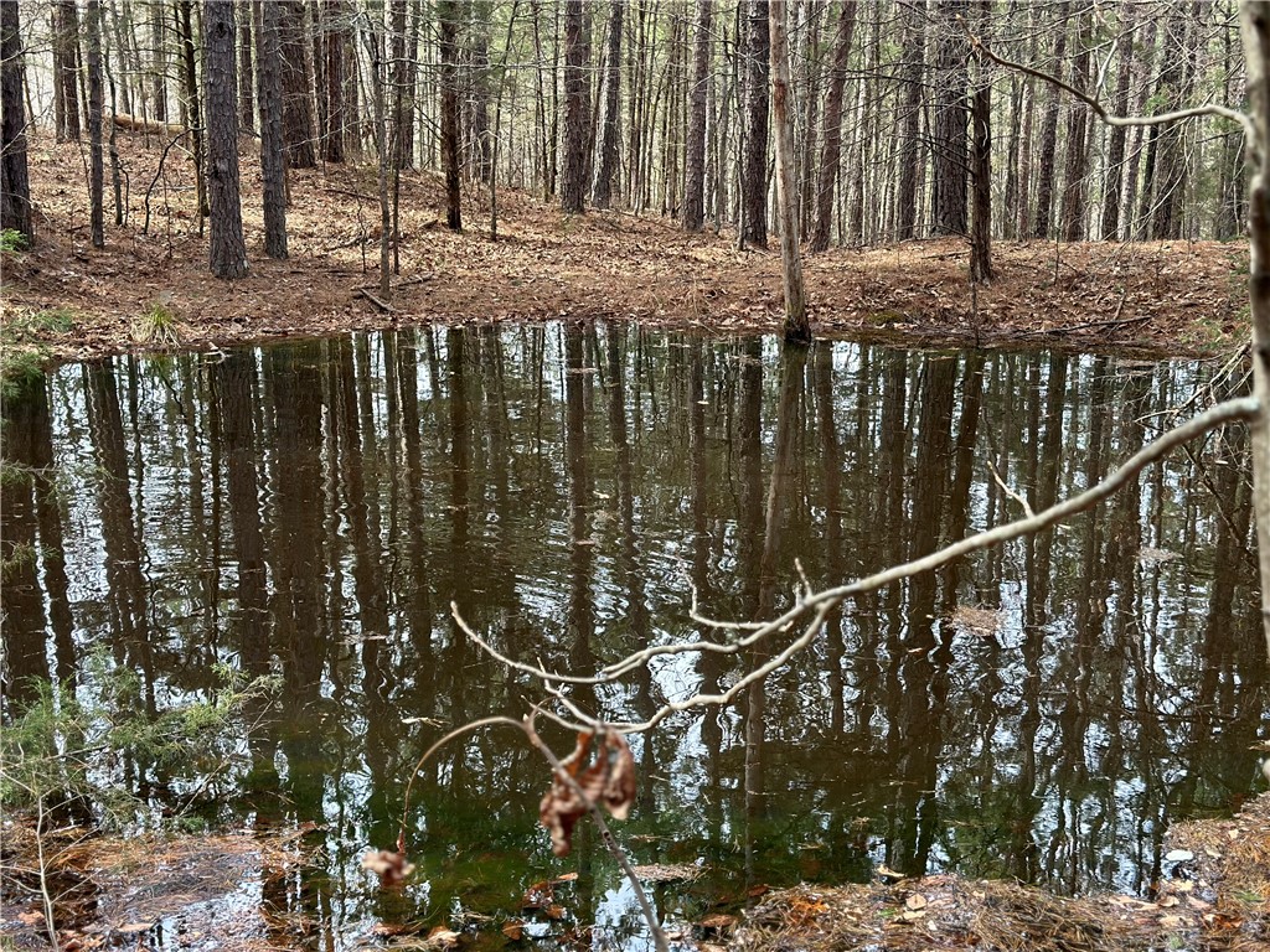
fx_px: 1761
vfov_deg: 30.3
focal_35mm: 48
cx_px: 635
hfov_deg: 39.7
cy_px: 476
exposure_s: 1/298
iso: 80
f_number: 1.78
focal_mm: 6.86
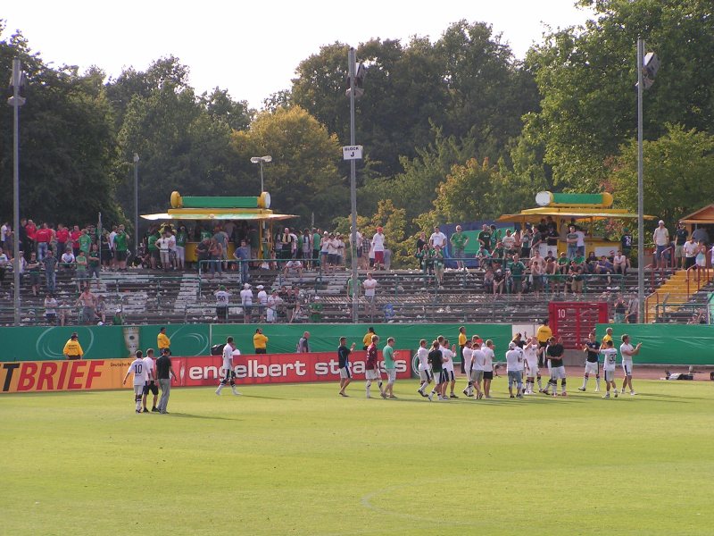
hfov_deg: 11.0
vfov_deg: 8.2
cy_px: 268
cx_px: 357
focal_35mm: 180
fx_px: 3713
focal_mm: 27.5
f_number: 5
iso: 50
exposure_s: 1/320
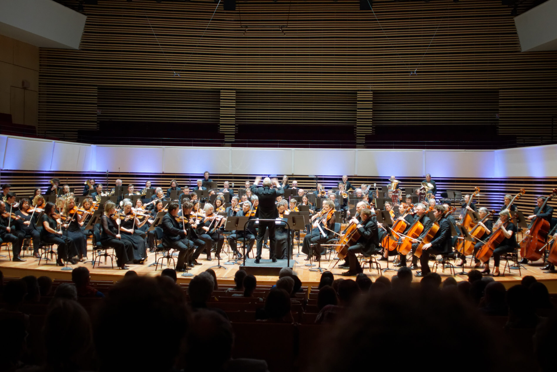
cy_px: 186
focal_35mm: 42
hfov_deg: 46.4
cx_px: 278
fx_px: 650
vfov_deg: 31.9
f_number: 3.5
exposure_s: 1/60
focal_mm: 28
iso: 1250
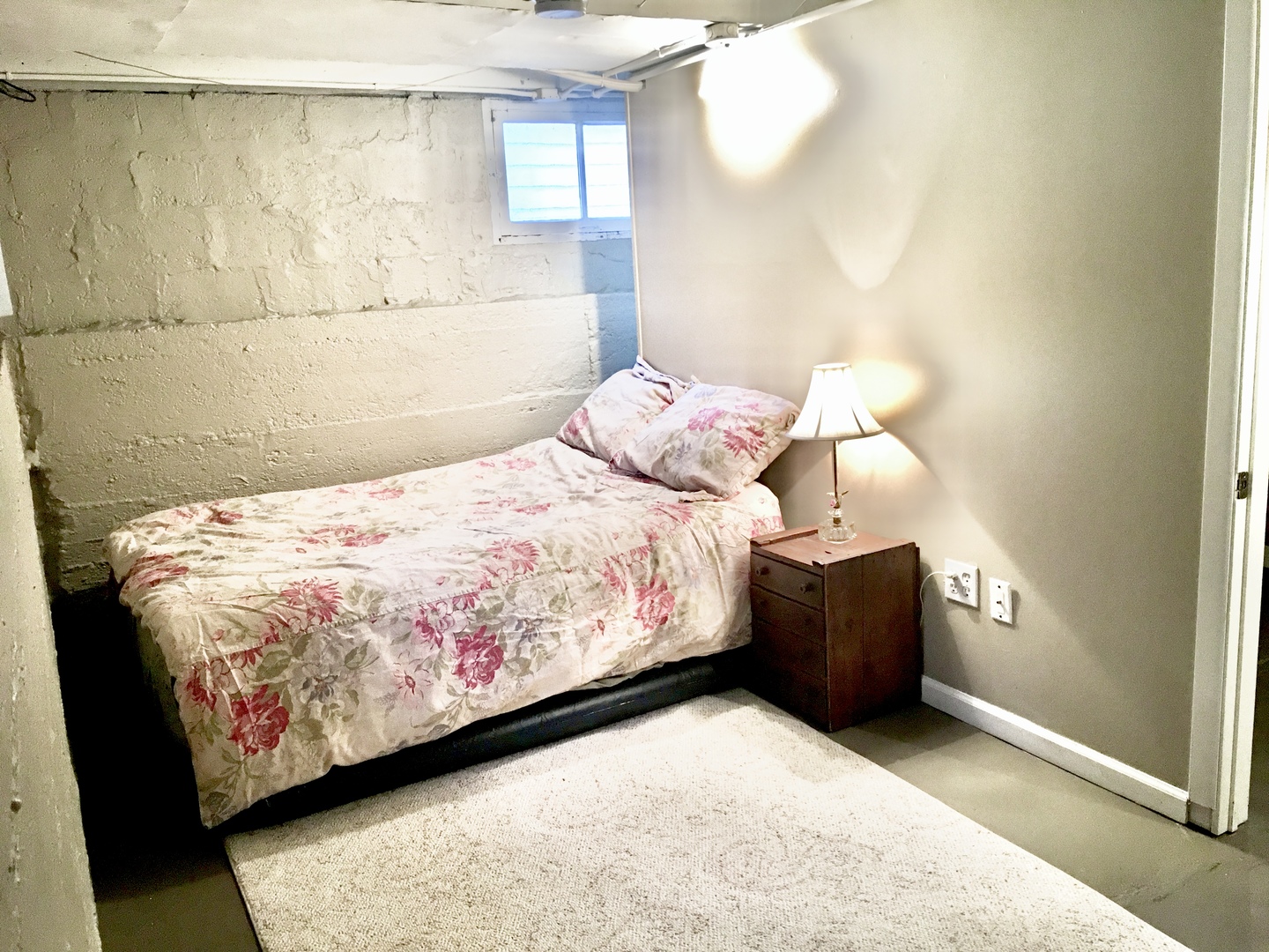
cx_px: 634
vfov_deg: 48.2
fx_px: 1063
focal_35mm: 29
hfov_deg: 61.7
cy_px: 476
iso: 100
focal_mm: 4.15
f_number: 2.2
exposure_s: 1/15
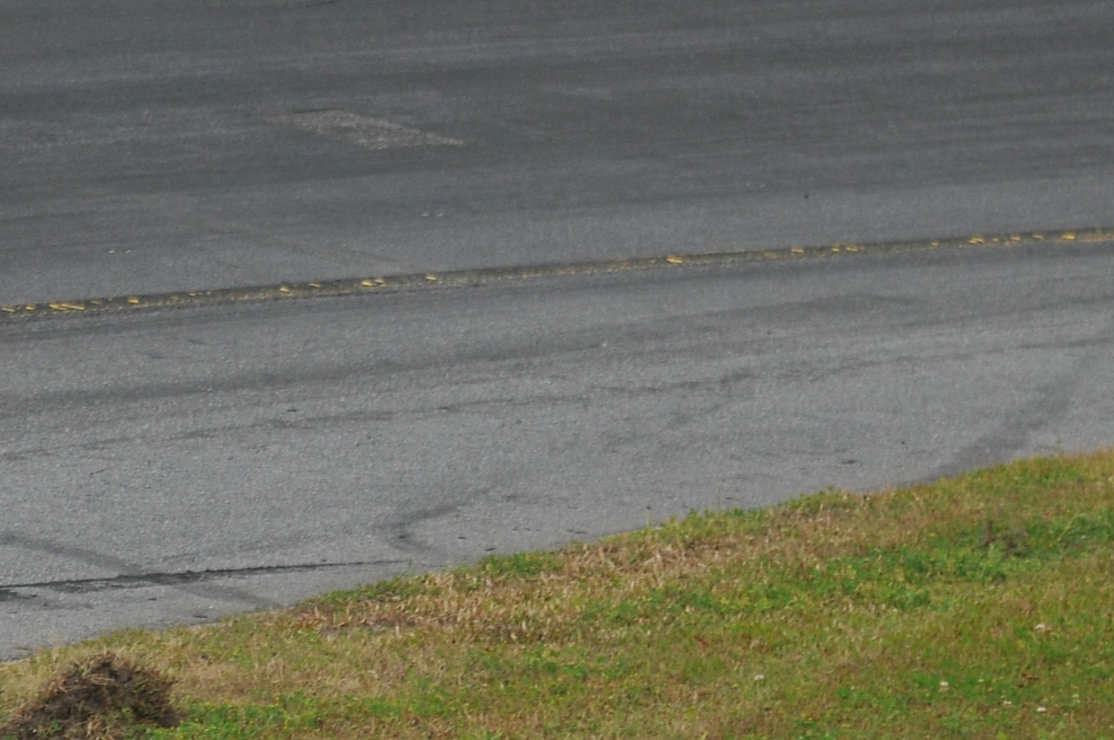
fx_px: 10940
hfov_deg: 5.8
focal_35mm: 354
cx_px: -487
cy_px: -322
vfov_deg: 3.9
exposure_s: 1/1600
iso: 200
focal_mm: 78
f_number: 2.8
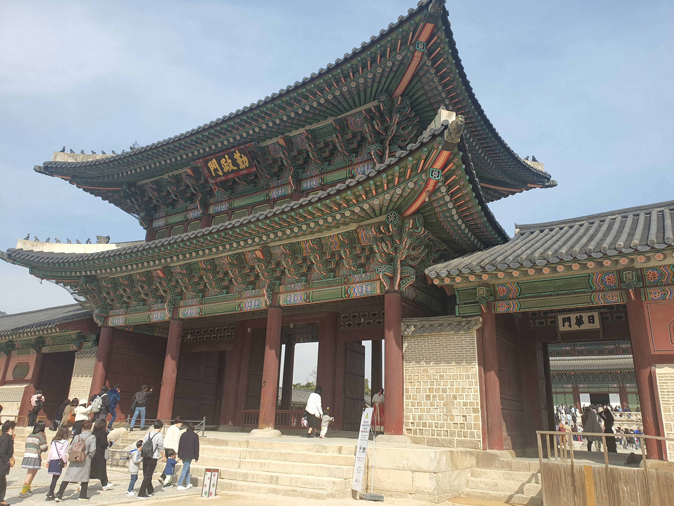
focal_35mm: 26
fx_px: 506
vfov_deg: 53.1
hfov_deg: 67.3
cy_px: 253
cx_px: 337
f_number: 2.4
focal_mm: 4.3
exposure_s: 1/1216
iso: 50
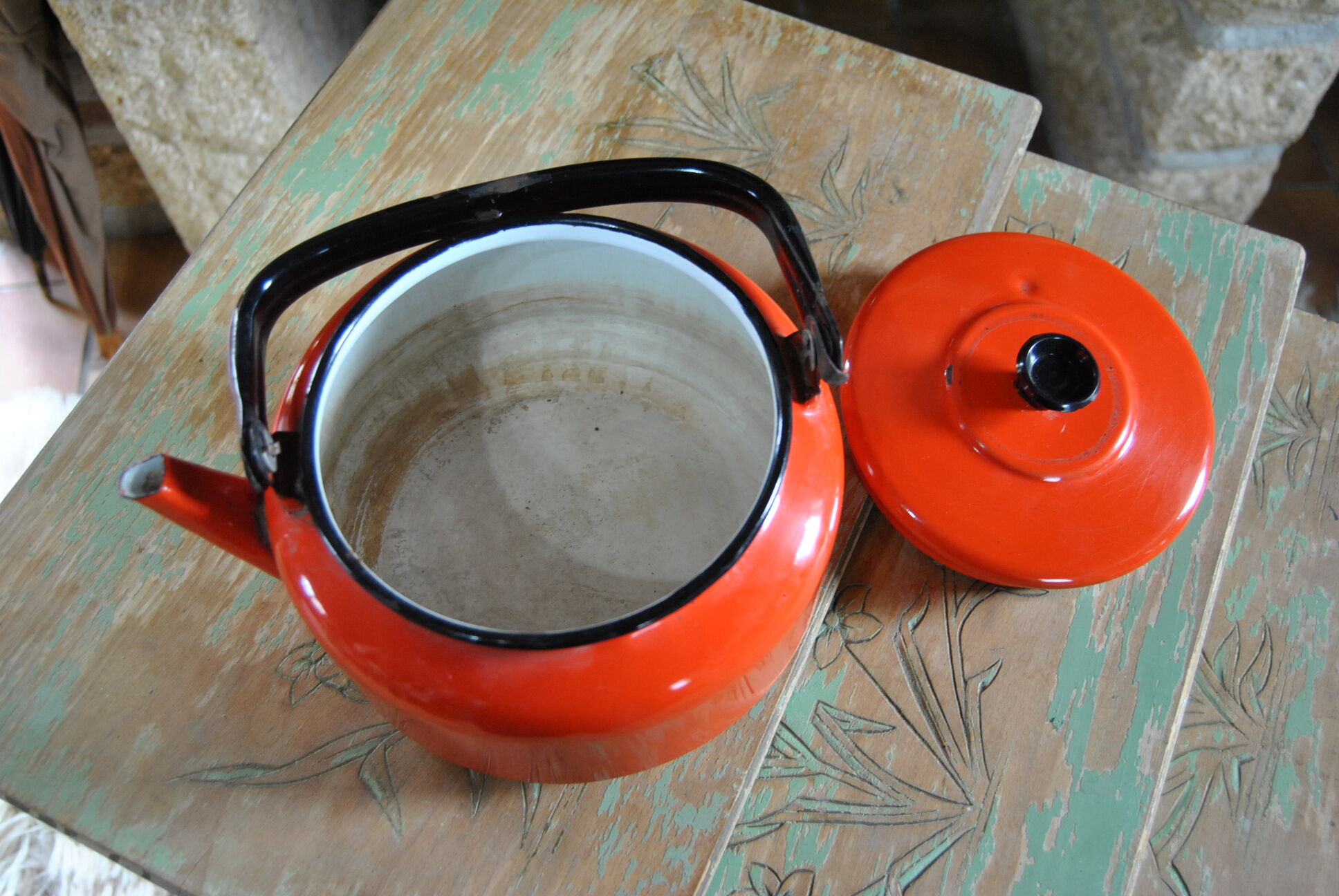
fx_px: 1285
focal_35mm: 34
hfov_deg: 55.0
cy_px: 448
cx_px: 670
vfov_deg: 38.5
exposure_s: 1/30
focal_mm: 23
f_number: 3.8
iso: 450
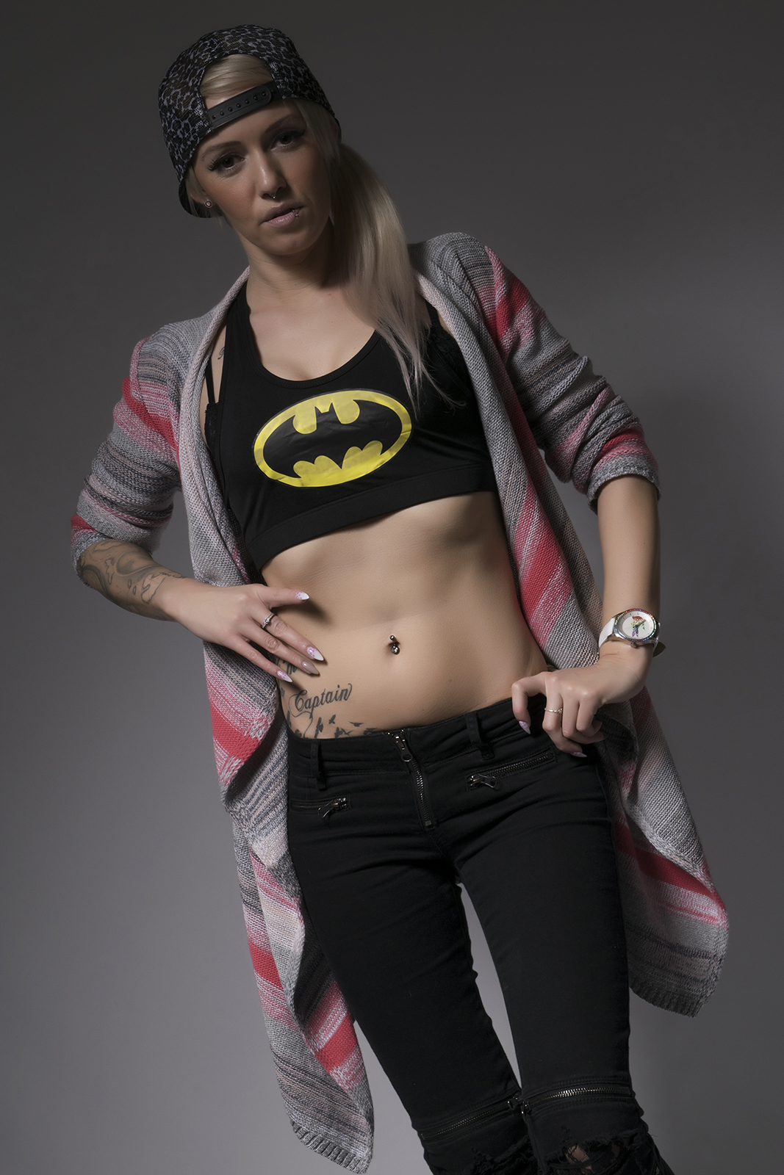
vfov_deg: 24.6
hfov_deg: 16.6
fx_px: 2694
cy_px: 588
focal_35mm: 82
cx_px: 392
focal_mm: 55
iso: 100
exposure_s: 1/100
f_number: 16
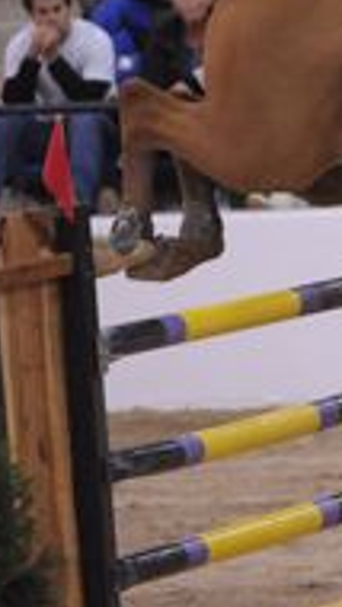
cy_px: 141
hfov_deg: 1.7
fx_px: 11372
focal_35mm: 706
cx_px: 620
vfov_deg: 3.1
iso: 5000
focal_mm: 200
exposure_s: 1/400
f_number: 2.8
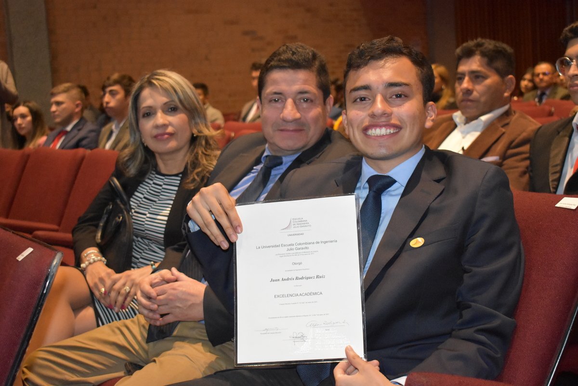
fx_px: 867
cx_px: 289
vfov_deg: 25.1
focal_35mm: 54
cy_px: 193
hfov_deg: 36.9
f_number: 4.8
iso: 5600
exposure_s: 1/60
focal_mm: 36
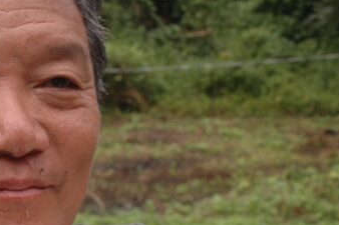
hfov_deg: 19.9
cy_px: 196
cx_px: 9
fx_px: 941
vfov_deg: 13.6
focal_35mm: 100
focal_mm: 22
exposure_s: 1/160
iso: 400
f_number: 6.3
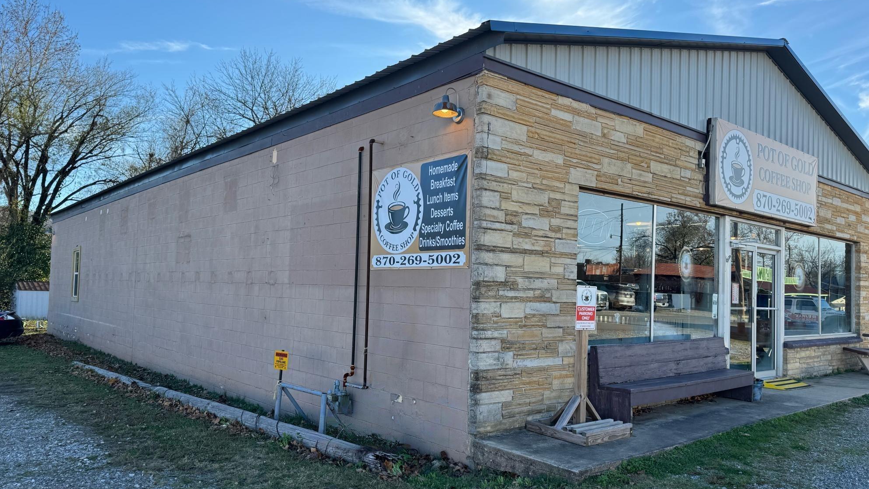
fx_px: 622
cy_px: 269
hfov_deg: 69.8
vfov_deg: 42.9
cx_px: 448
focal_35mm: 27
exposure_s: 1/1560
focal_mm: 6.76
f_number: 1.78
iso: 80
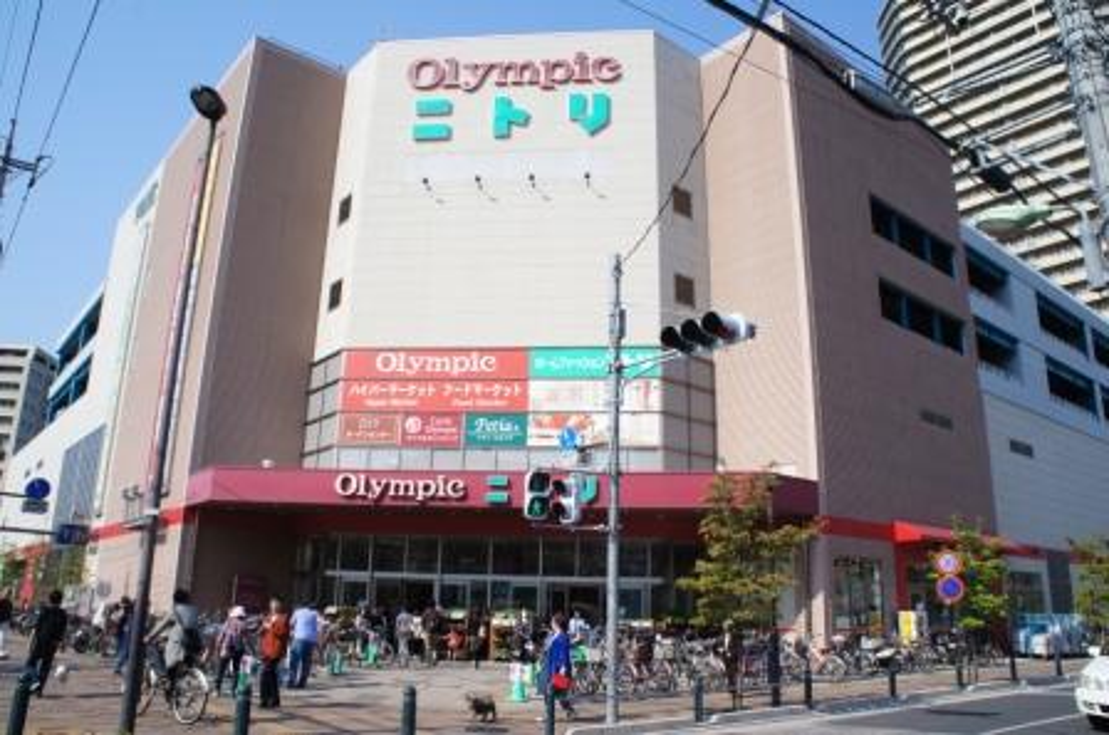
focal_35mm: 27
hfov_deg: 67.5
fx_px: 830
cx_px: 554
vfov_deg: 47.8
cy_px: 368
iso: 200
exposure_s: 1/200
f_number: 13
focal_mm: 18
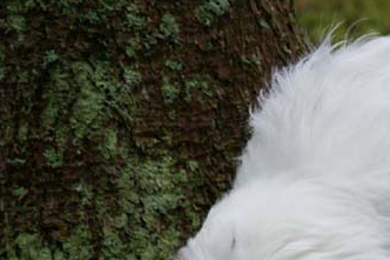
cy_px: 310
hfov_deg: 8.1
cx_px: 304
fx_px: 2739
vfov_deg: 5.4
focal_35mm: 253
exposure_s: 1/80
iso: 400
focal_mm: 70
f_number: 5.6
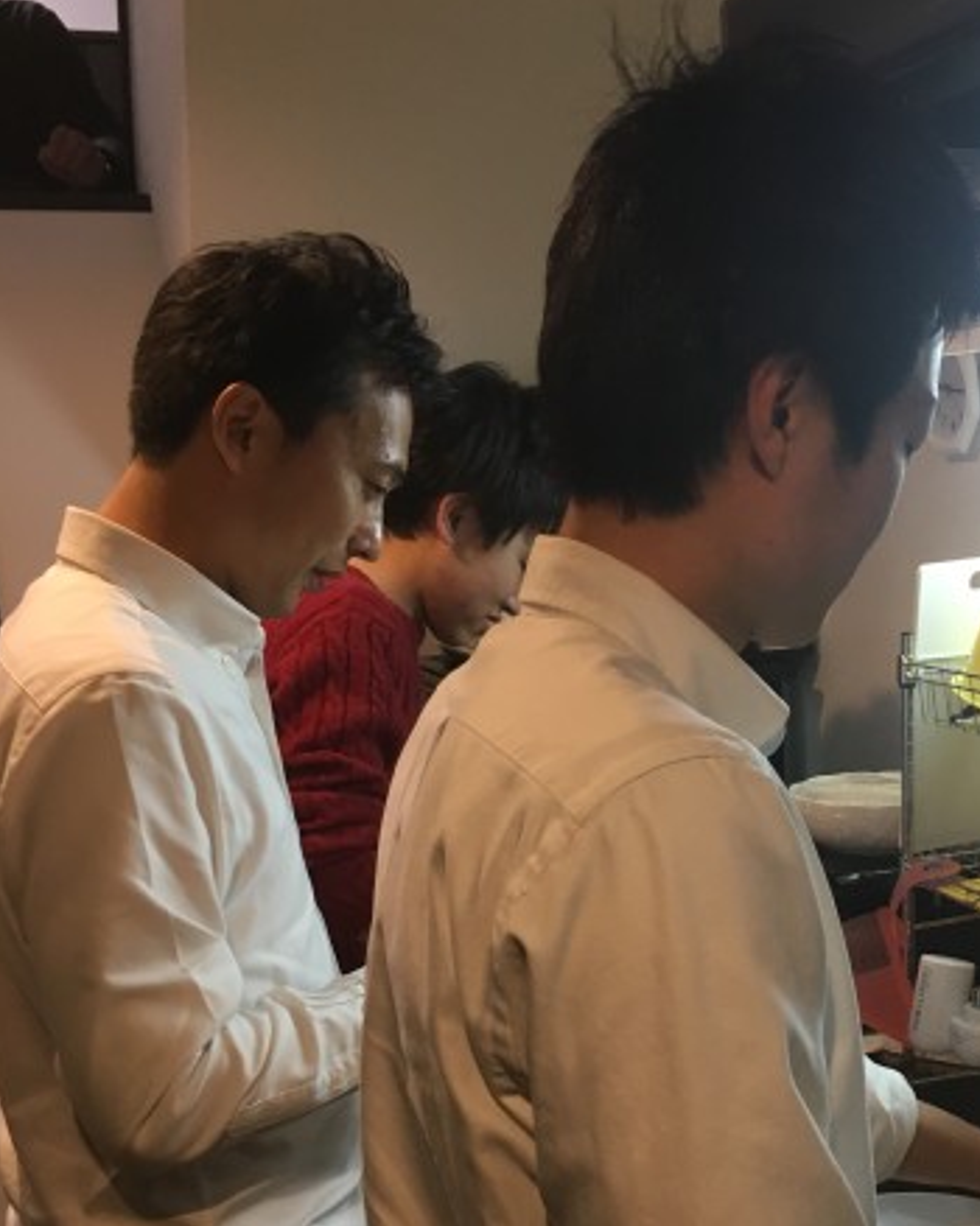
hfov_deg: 47.1
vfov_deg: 57.2
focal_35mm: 31
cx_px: 491
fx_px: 1125
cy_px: 605
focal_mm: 4.15
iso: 100
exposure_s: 1/30
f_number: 2.2
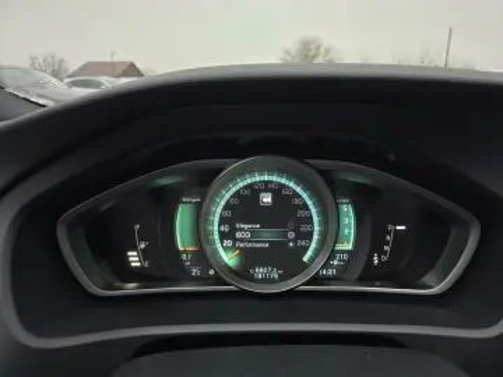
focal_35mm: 23
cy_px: 188
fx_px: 334
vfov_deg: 58.9
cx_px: 252
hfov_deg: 73.9
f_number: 1.7
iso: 250
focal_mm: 6.3
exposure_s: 1/100
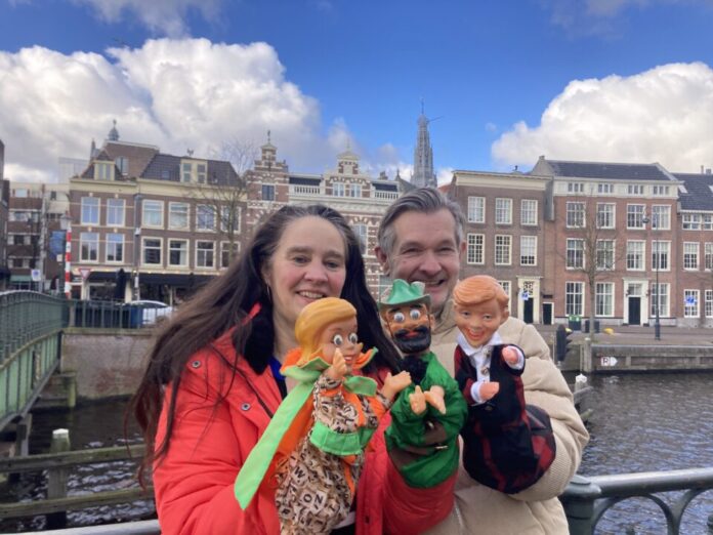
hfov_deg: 63.4
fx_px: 577
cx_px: 356
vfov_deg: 49.7
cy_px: 268
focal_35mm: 28
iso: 20
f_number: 1.8
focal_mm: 3.99
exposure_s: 1/415
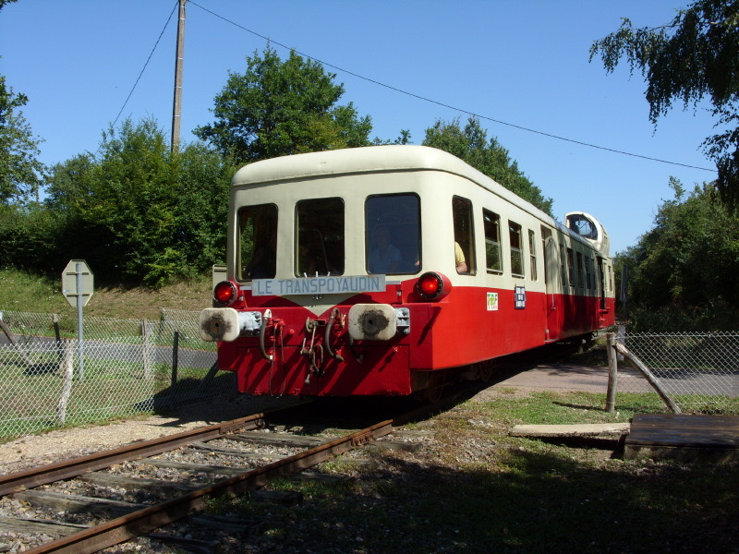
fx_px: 811
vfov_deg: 37.7
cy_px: 277
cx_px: 370
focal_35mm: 38
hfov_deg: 49.0
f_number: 4.9
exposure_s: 1/438
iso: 50
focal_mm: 6.3
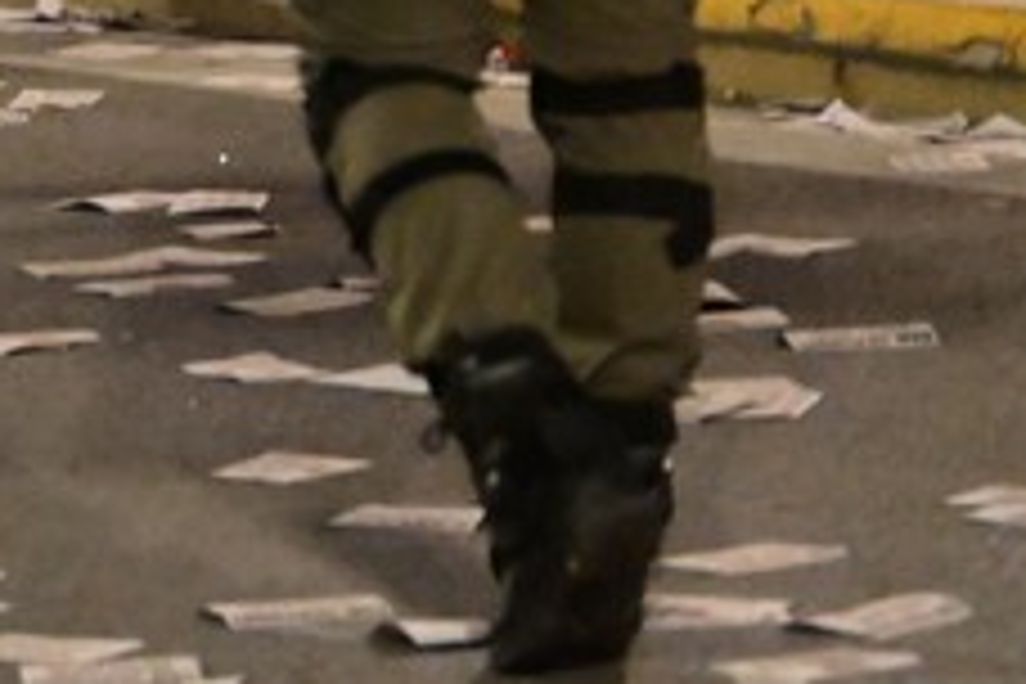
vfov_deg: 3.6
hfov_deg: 5.5
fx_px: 10630
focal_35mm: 373
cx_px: -616
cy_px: -950
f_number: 2.8
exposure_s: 1/200
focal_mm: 71
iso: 10000
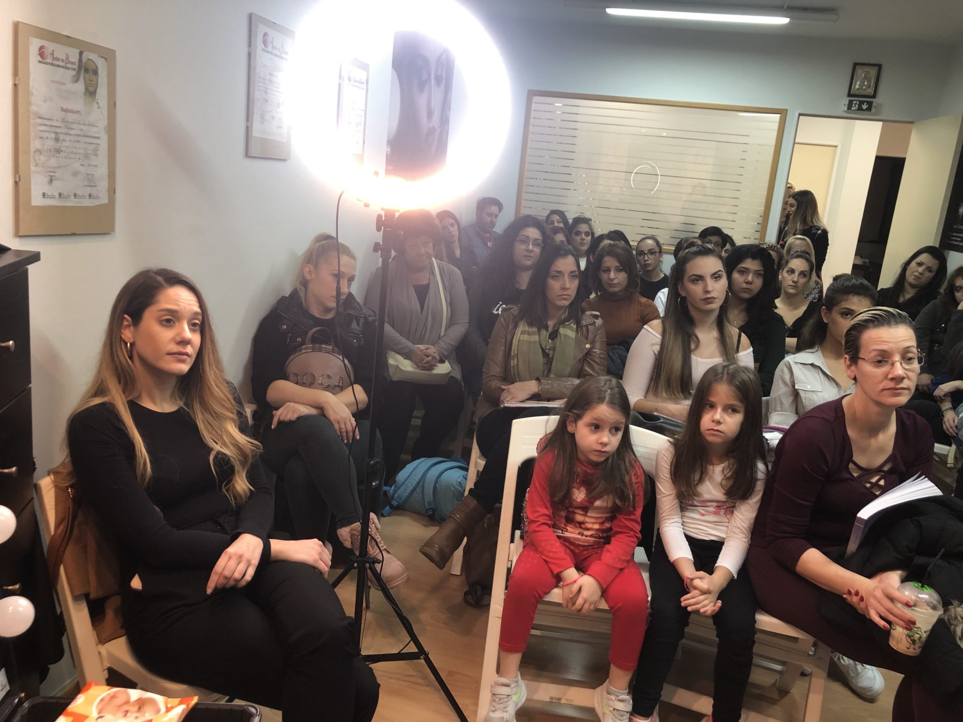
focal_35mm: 28
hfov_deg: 63.4
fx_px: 779
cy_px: 361
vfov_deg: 49.7
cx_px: 482
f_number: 1.8
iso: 40
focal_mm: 3.99
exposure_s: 1/20
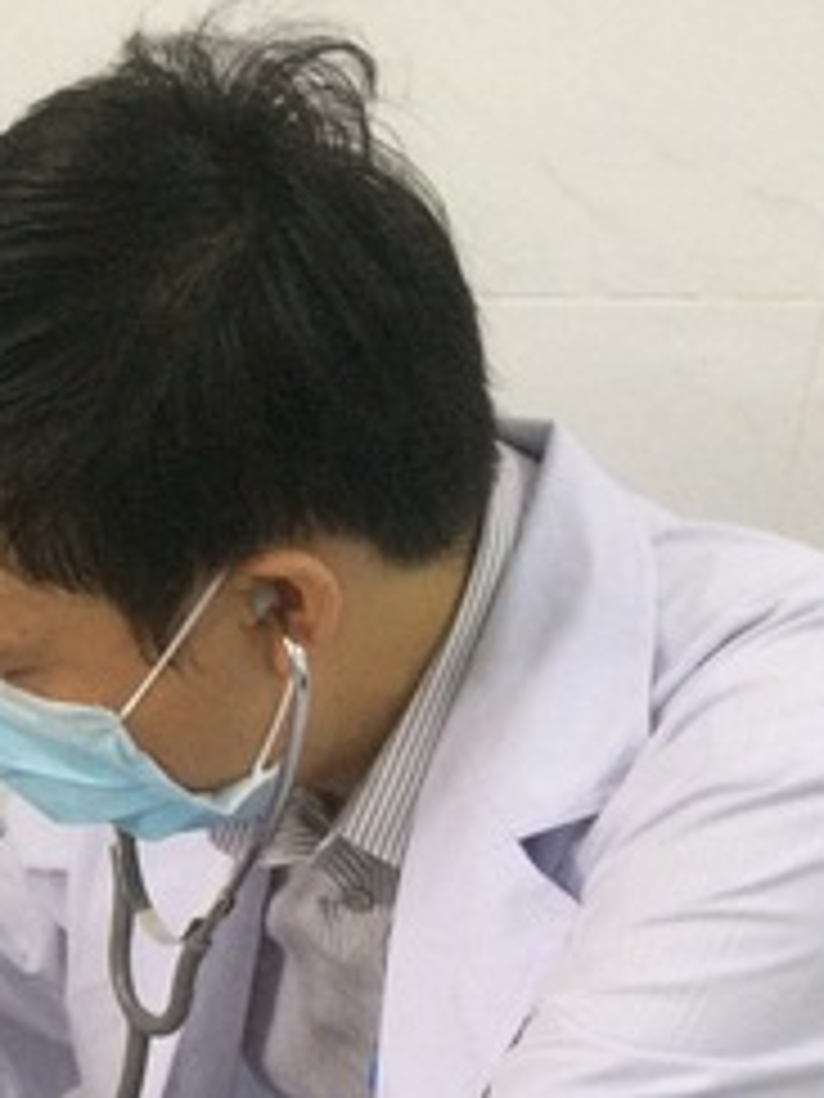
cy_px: 886
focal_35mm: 76
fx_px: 2412
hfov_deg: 17.7
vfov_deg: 25.2
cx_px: -338
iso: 320
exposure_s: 1/33
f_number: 2.2
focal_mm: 4.15
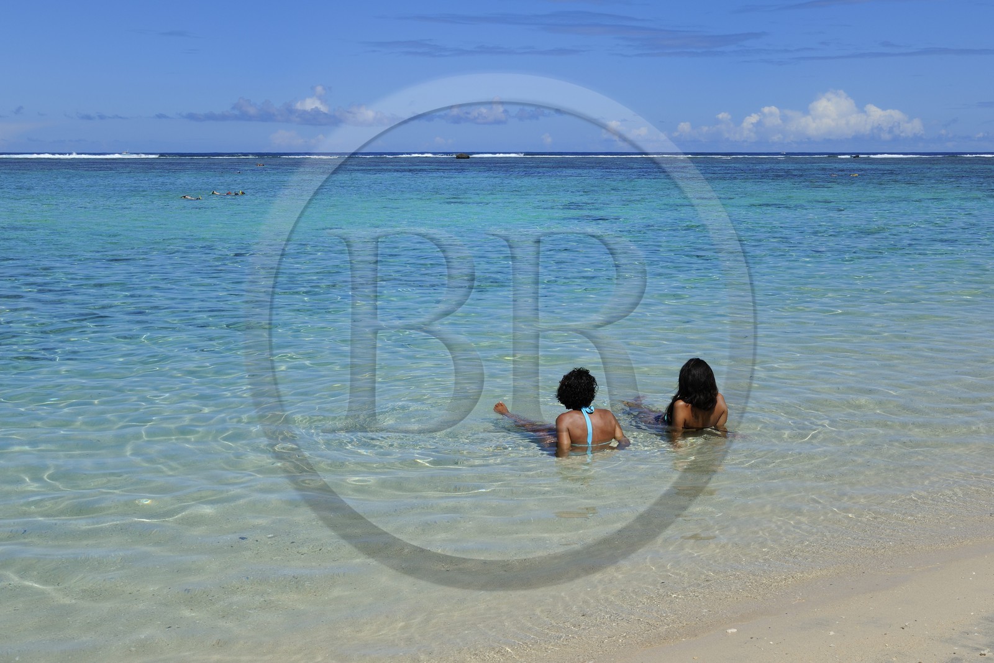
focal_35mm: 45
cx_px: 497
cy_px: 332
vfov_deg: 29.9
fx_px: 1242
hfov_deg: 43.6
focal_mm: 45
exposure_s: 1/250
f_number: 14
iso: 200
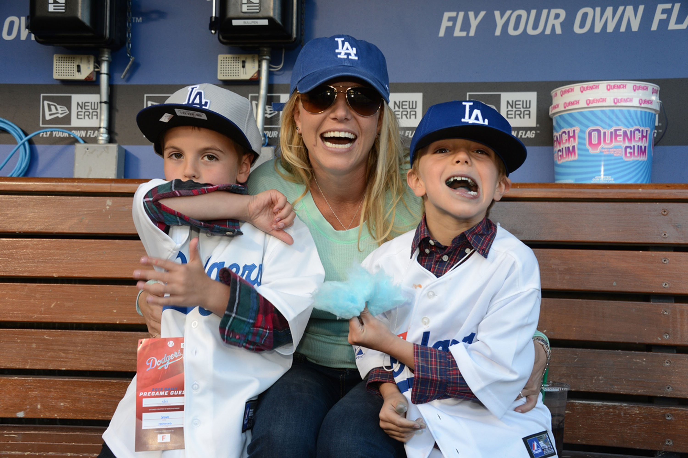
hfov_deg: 41.1
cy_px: 229
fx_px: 917
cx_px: 344
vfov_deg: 28.0
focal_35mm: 48
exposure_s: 1/200
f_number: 8
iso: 800
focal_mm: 48
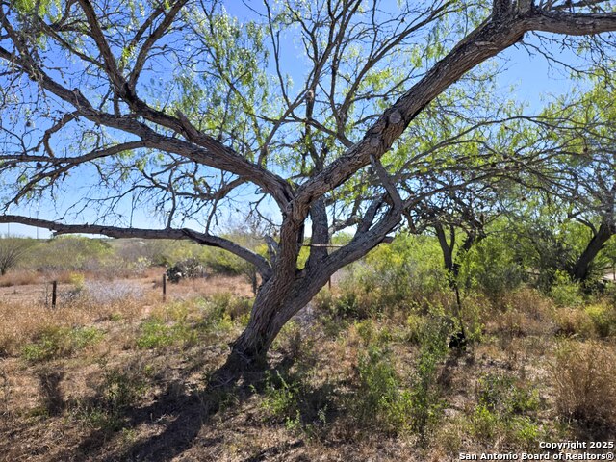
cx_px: 308
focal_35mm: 23
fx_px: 409
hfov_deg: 73.9
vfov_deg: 58.9
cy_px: 231
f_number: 1.8
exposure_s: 1/1167
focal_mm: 5.4
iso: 25
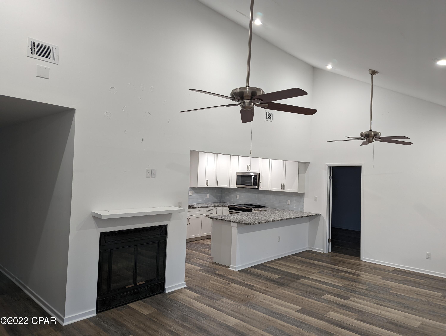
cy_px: 168
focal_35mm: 24
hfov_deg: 71.5
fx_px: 310
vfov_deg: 56.9
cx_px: 223
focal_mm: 6.81
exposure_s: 1/24
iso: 85
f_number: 1.85
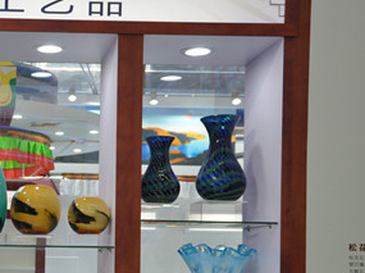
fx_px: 895
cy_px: 235
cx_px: -10
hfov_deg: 22.1
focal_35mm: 85
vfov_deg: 17.1
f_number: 5
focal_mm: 28
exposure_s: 1/100
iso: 800
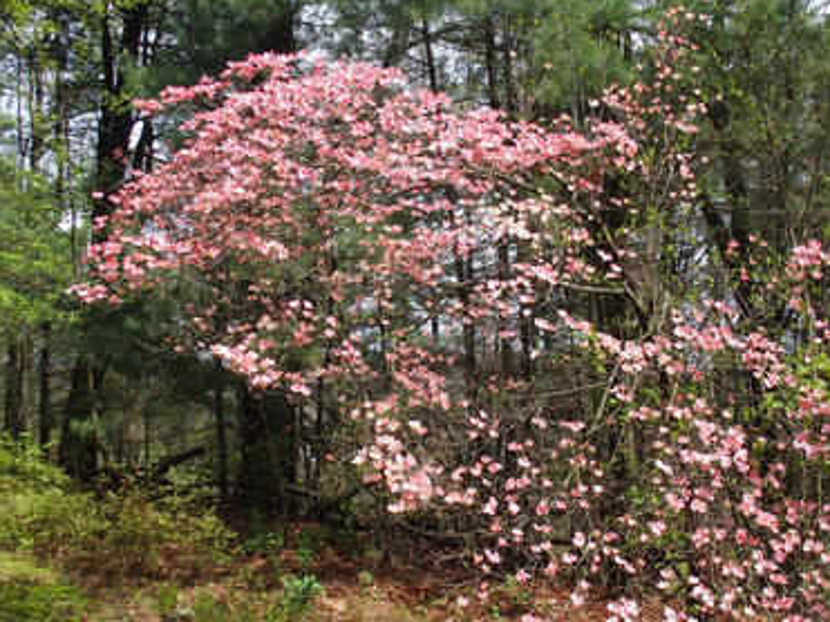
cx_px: 465
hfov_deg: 37.4
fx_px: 1222
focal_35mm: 51
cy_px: 302
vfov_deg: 28.5
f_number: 3.5
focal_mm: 9
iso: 100
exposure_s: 1/800
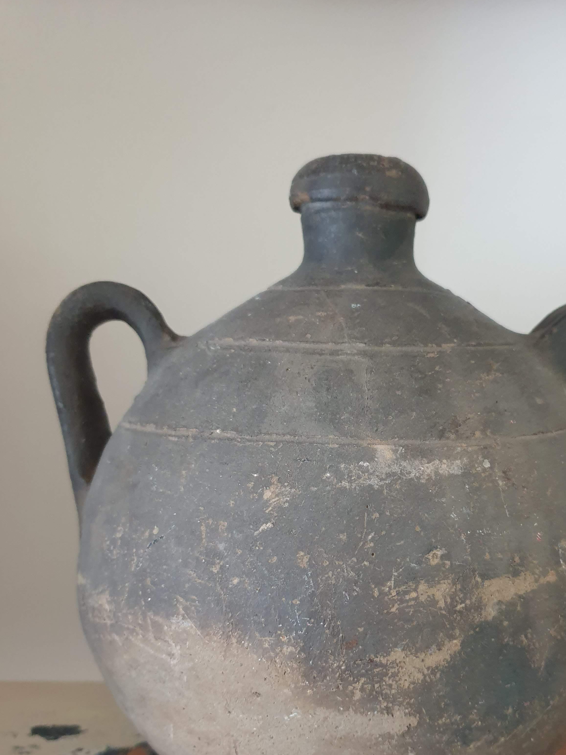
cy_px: 459
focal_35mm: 34
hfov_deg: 41.4
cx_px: 366
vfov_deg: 53.5
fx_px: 741
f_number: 1.5
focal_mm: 4.3
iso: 250
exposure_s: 1/16
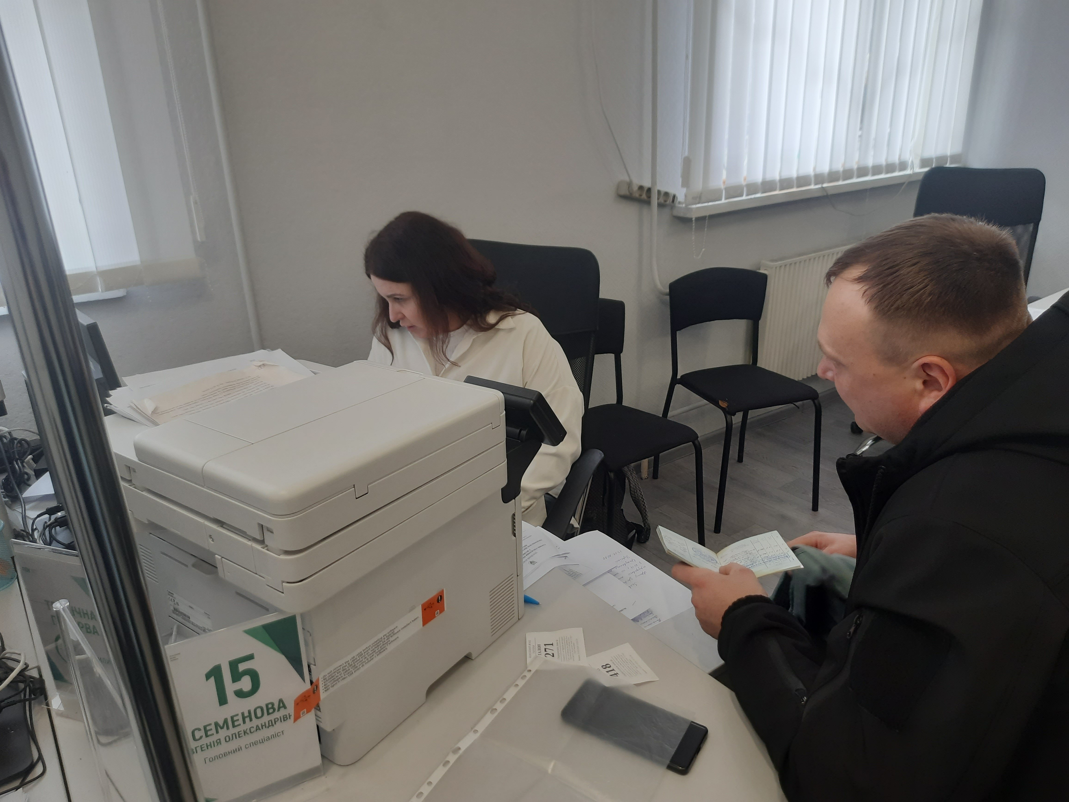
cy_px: 401
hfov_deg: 71.6
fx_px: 741
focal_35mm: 24
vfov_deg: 56.8
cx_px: 534
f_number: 1.8
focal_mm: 5.23
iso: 125
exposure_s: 1/50
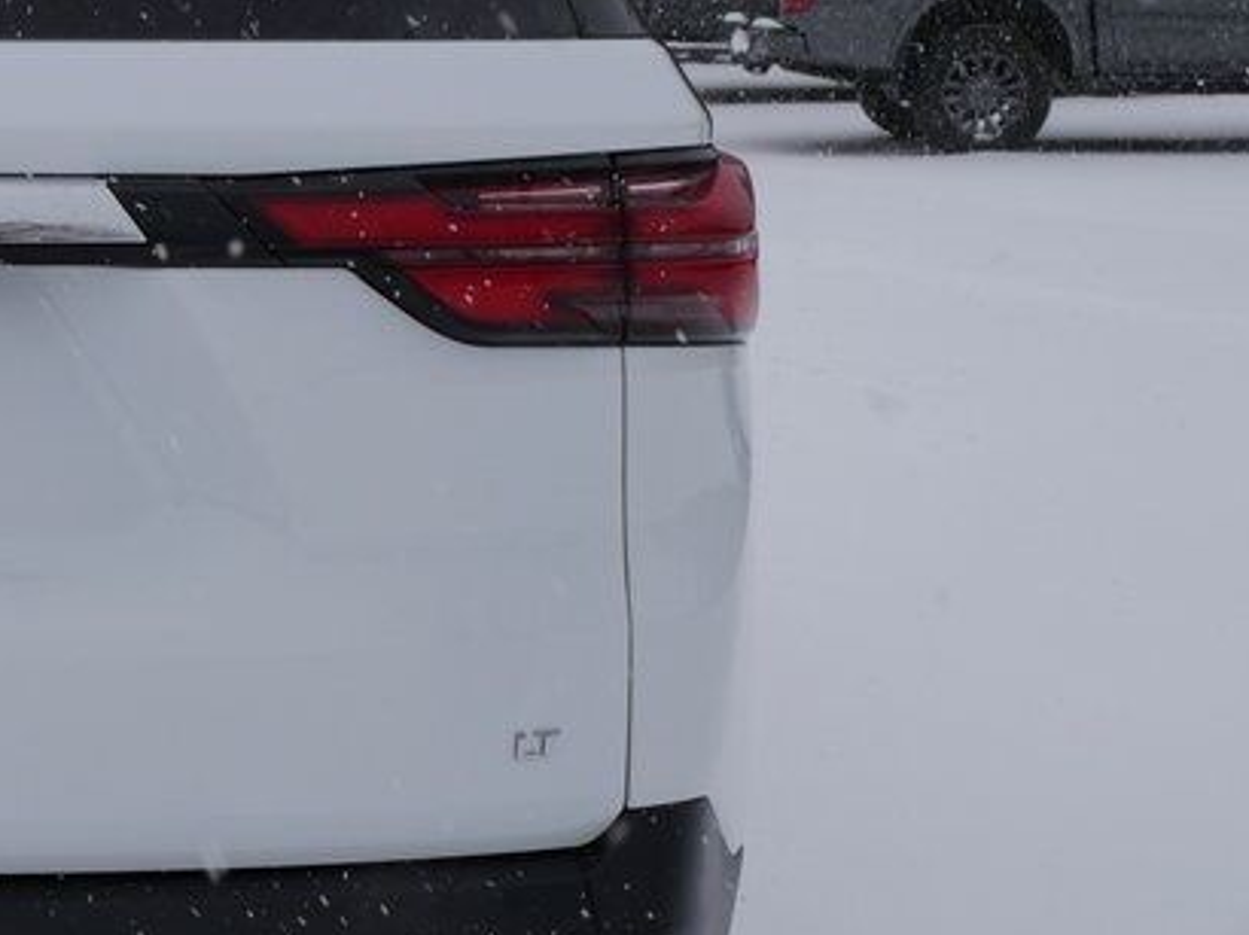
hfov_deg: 18.5
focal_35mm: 100
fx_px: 3606
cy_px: 429
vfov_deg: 14.8
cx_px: -302
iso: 200
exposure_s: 1/320
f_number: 8
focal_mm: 20
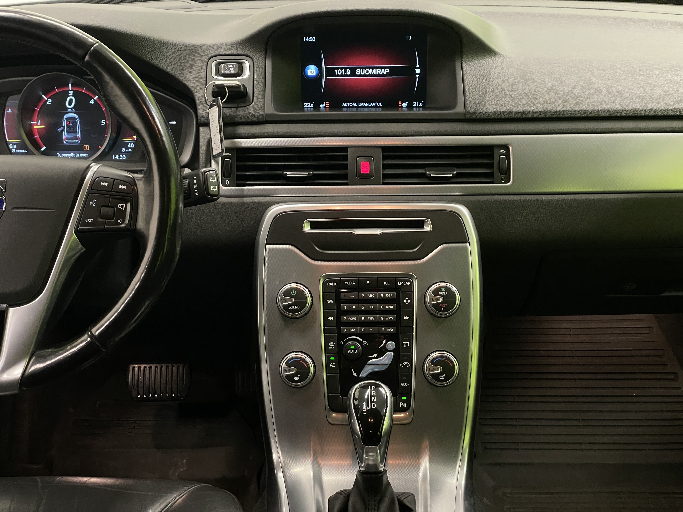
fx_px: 1026
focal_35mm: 52
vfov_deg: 28.0
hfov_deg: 36.8
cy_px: 256
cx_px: 342
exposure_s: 1/50
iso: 400
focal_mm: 6
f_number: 2
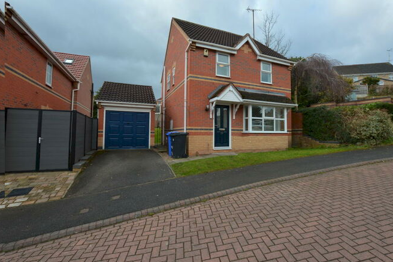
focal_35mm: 16
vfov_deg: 73.7
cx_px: 202
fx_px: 175
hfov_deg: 96.7
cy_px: 130
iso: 100
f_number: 7.1
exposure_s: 1/125
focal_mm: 10
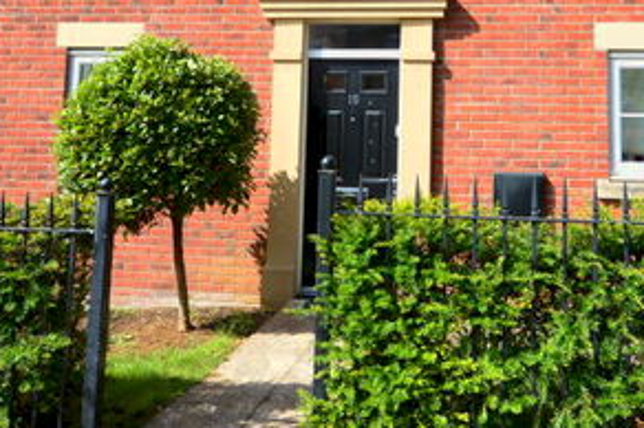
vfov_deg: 35.2
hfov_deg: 52.7
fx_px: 643
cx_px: 393
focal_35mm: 36
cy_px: 66
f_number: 6.3
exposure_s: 1/160
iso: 100
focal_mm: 10
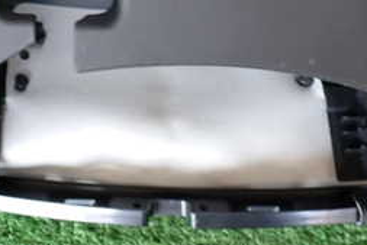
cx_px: 164
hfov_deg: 27.3
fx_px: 755
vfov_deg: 17.7
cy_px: -33
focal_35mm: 74
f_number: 2.3
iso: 200
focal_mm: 5.4
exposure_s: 1/40
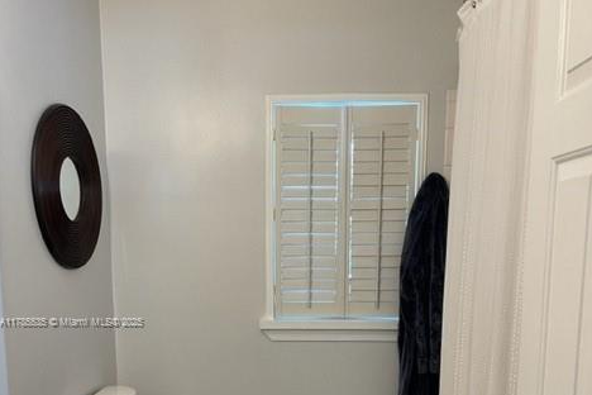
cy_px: 323
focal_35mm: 37
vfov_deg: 34.7
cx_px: 301
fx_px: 608
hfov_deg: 51.9
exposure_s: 1/60
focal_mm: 5.1
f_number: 1.6
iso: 80
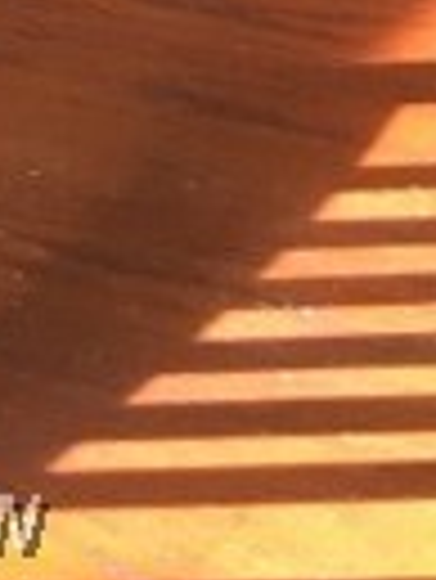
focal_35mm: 172
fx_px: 2884
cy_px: -1138
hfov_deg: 8.2
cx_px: 872
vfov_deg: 9.2
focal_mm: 4.15
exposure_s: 1/30
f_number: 2.2
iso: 32
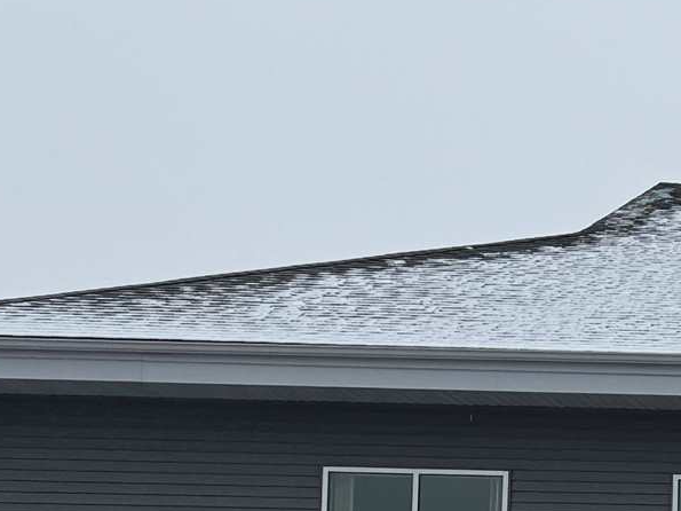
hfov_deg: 12.5
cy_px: 736
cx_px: 1633
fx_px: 2439
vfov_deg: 11.5
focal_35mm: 124
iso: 80
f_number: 1.78
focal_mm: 6.86
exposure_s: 1/2959
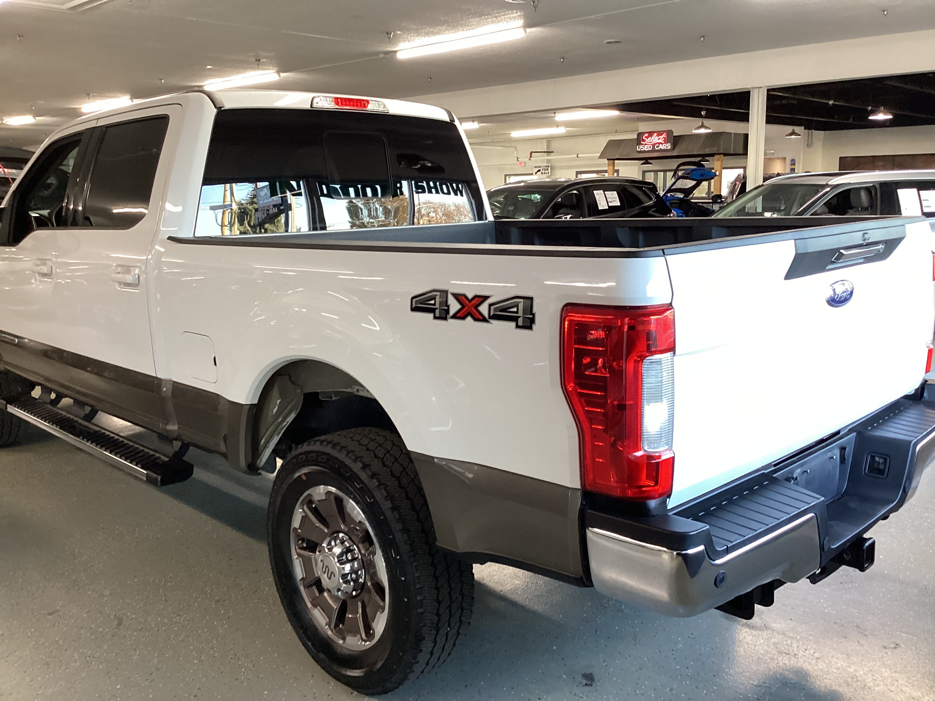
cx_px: 468
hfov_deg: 58.4
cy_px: 350
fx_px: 837
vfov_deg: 45.4
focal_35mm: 31
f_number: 2.4
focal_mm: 3.3
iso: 160
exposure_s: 1/60
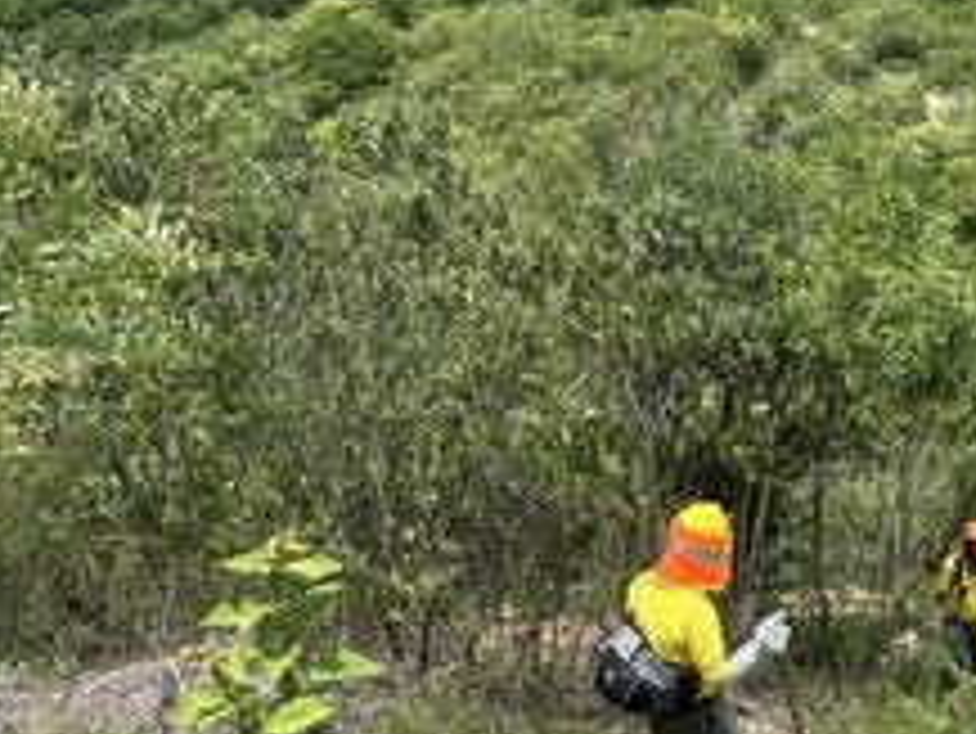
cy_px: 570
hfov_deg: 29.1
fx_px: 1693
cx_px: 1070
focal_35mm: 60
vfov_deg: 24.1
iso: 50
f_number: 1.6
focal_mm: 5.1
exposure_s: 1/1695
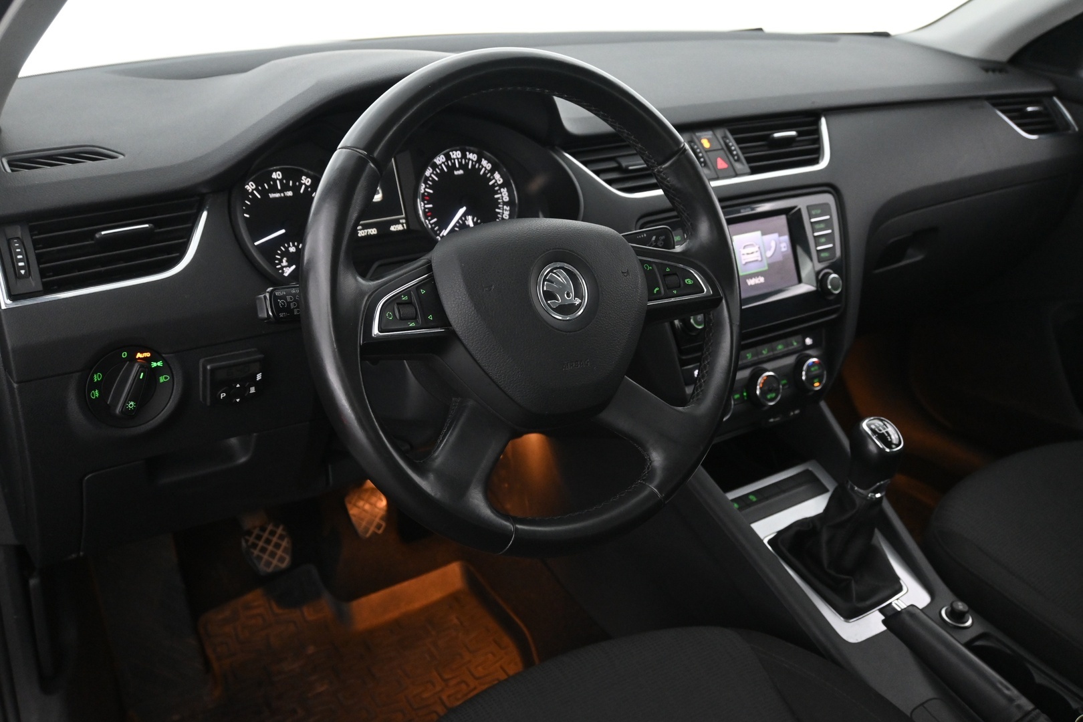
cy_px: 361
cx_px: 542
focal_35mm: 33
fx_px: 993
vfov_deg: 40.0
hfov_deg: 57.2
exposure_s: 1/40
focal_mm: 22
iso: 2800
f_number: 4
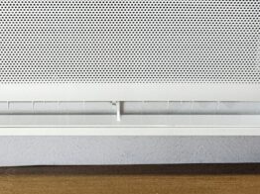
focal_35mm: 90
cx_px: 126
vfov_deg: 15.6
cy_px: -60
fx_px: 675
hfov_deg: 21.8
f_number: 1.7
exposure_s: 1/120
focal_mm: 6.3
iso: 800
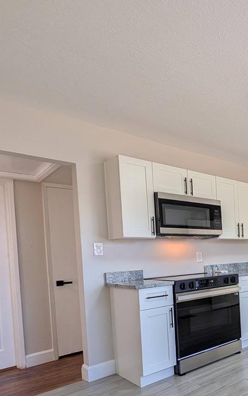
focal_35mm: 24
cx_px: 298
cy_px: 256
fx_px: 259
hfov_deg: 38.1
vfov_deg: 73.1
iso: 59
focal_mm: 2.02
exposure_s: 1/120
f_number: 1.7
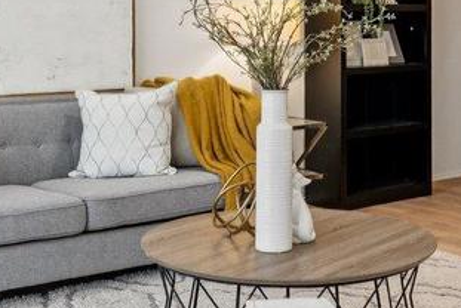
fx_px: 948
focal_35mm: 74
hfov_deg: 27.3
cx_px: 268
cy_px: 31
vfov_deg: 18.2
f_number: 8
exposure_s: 1/20
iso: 400
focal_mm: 16
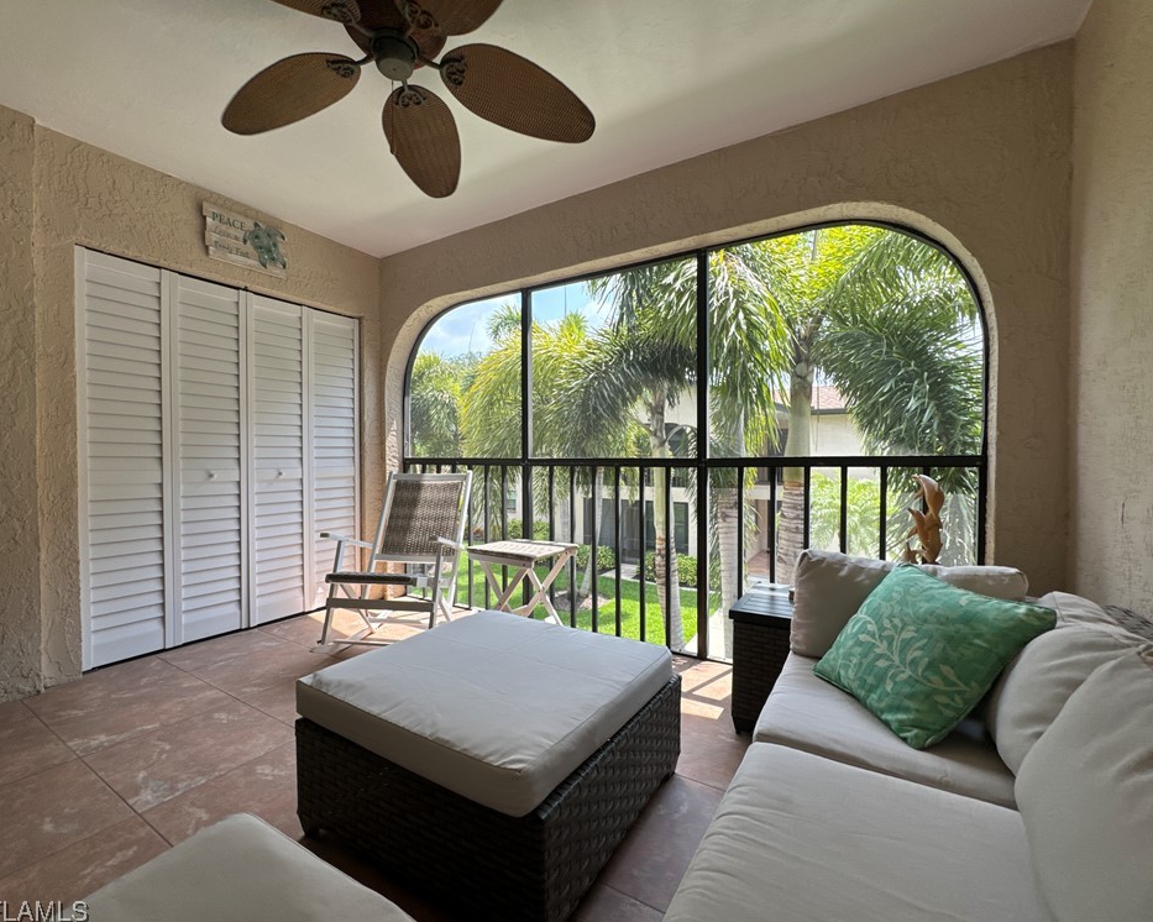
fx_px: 512
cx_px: 570
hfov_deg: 96.8
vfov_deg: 84.0
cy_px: 465
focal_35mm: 15
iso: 40
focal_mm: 2.22
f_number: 2.2
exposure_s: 1/297
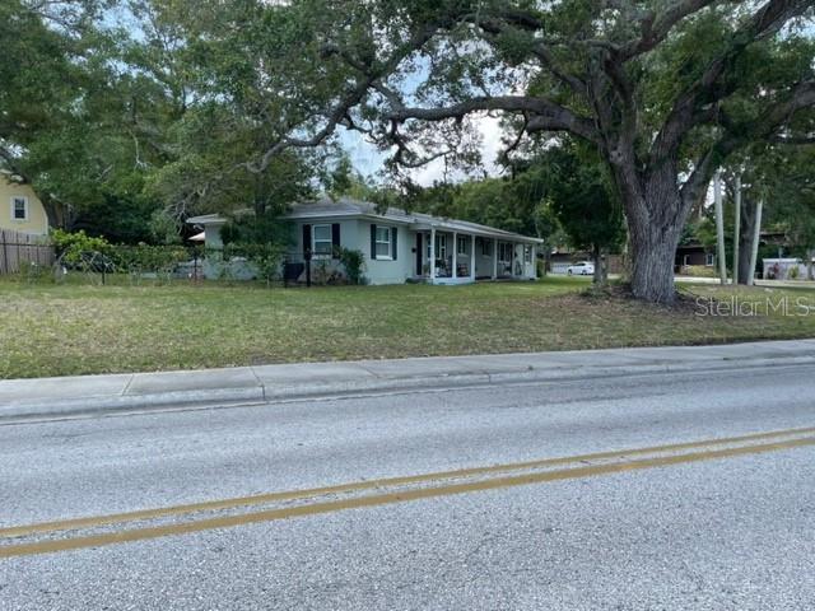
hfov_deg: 67.3
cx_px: 408
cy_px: 306
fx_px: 612
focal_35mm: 26
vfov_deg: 53.1
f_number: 1.6
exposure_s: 1/698
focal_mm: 4.2
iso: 32
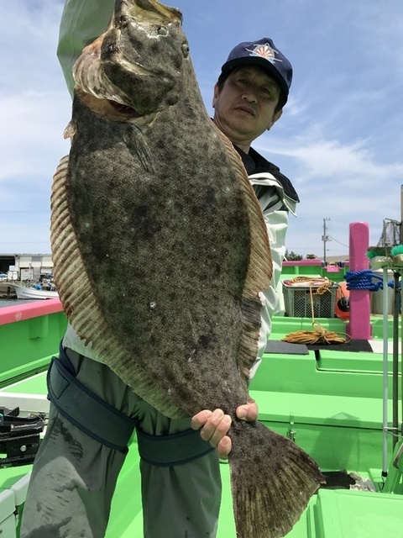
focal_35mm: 28
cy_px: 269
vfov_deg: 63.4
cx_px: 202
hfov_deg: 49.7
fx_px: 435
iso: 20
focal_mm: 3.99
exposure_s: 1/2591
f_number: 1.8
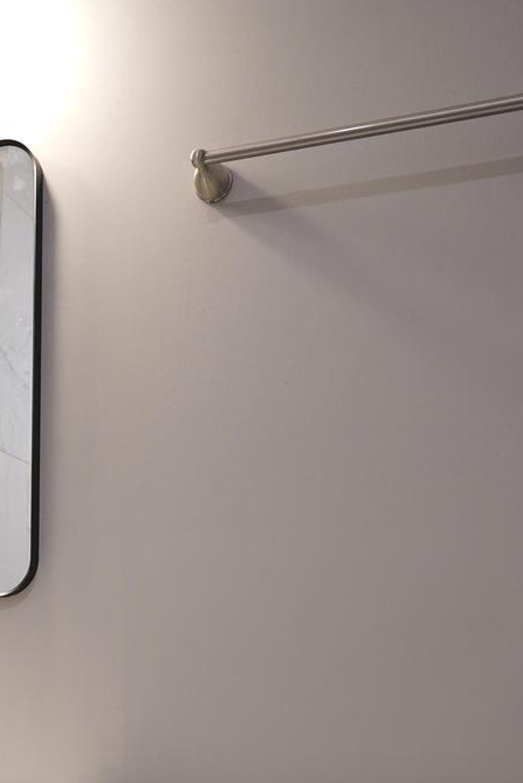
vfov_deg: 33.5
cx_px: -23
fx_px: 1198
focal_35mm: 55
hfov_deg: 23.4
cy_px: 761
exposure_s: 1/125
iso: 1000
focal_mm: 24
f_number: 4
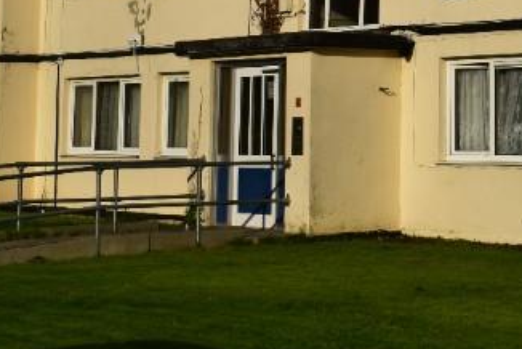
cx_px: 570
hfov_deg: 17.5
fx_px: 1640
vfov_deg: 11.8
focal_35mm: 113
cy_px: -111
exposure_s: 1/800
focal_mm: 24
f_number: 13
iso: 200
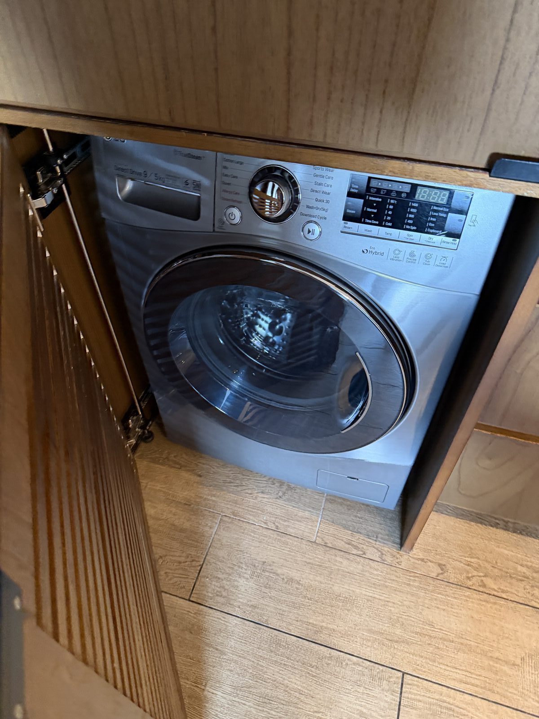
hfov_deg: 56.8
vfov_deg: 71.6
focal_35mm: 24
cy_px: 360
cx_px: 270
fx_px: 498
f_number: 1.78
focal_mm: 6.76
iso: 640
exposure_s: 1/33
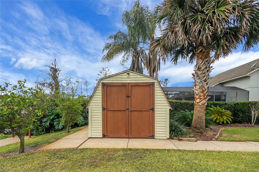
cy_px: 86
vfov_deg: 77.3
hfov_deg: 100.4
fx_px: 108
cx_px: 130
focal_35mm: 15
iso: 160
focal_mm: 10
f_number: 7.1
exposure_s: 1/640
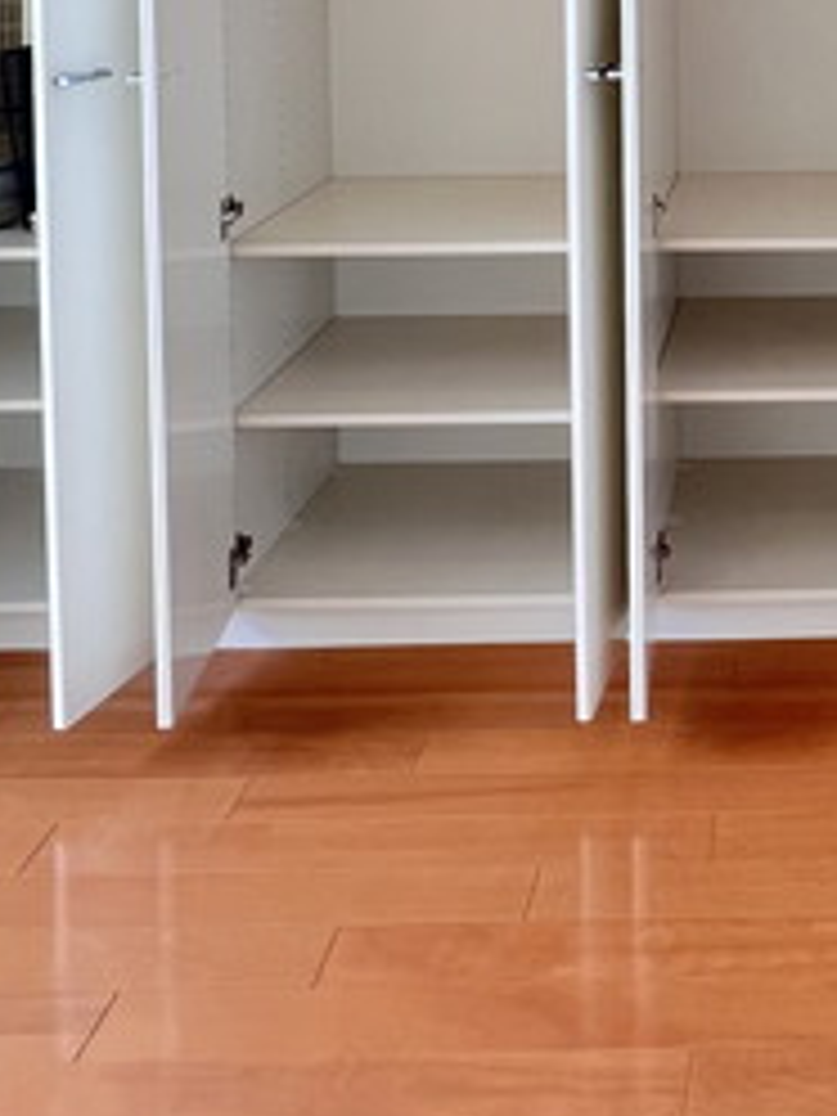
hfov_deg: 31.7
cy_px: -81
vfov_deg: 38.1
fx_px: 1354
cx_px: 837
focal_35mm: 42
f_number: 1.8
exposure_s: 1/100
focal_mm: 1.57
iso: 160
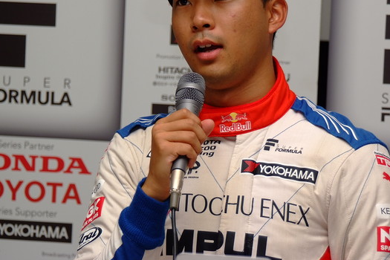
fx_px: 2123
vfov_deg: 7.0
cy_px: 82
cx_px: 208
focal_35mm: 196
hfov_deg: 10.5
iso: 400
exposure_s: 1/250
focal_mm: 95
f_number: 5.3
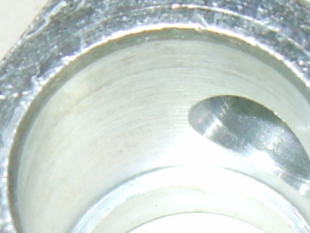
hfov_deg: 7.7
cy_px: 293
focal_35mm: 255
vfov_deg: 5.8
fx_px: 2284
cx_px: 271
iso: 100
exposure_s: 1/30
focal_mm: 7.4
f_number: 2.8
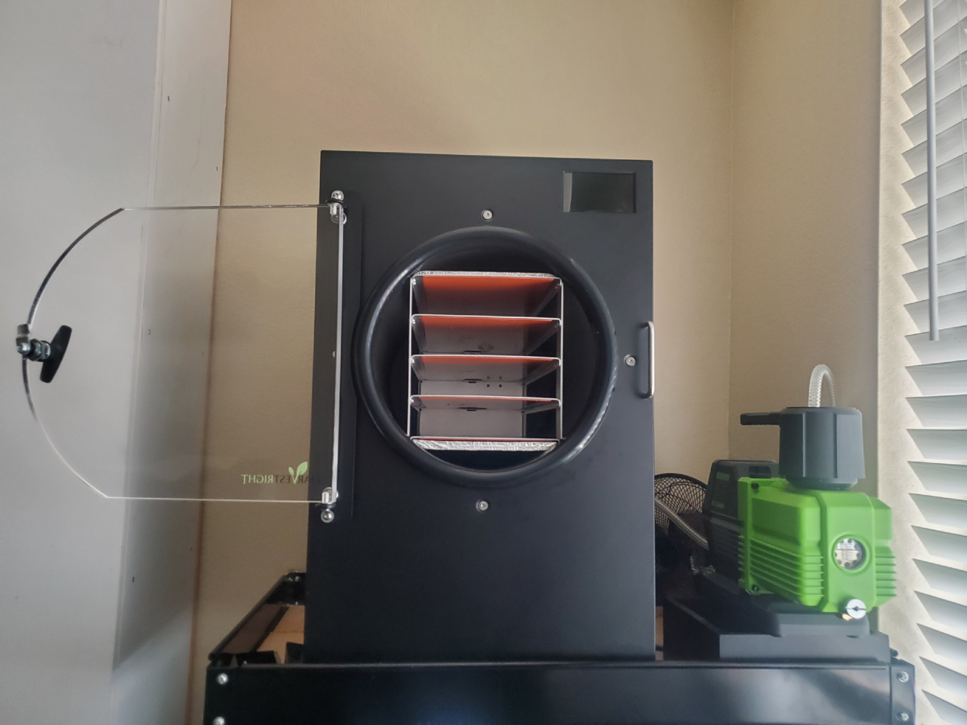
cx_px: 484
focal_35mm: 26
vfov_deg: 53.1
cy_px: 362
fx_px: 726
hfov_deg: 67.3
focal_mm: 4.3
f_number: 1.5
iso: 320
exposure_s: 1/120
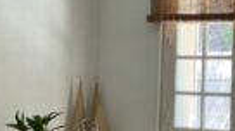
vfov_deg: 12.9
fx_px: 579
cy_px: 72
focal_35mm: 93
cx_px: 213
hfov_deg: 22.4
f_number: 1.8
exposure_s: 1/60
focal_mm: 3
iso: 125
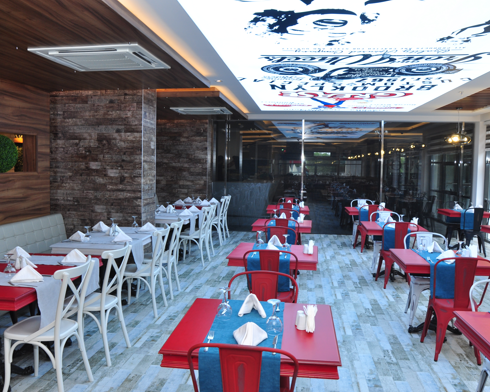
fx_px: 450
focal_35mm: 31
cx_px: 229
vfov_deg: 47.1
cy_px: 199
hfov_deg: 57.1
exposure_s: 1/20
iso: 200
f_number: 8
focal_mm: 18
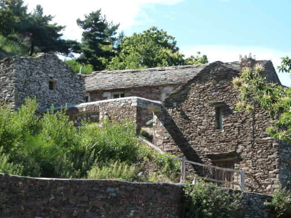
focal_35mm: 104
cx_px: 146
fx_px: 874
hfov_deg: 18.9
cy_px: 109
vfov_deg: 14.2
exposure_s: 1/160
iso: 160
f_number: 5
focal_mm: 18.7
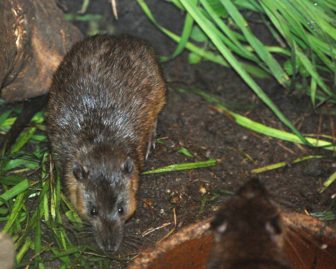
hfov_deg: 7.6
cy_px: 134
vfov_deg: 6.1
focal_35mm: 254
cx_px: 149
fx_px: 2525
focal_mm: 150
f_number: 5
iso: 1000
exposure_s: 1/60
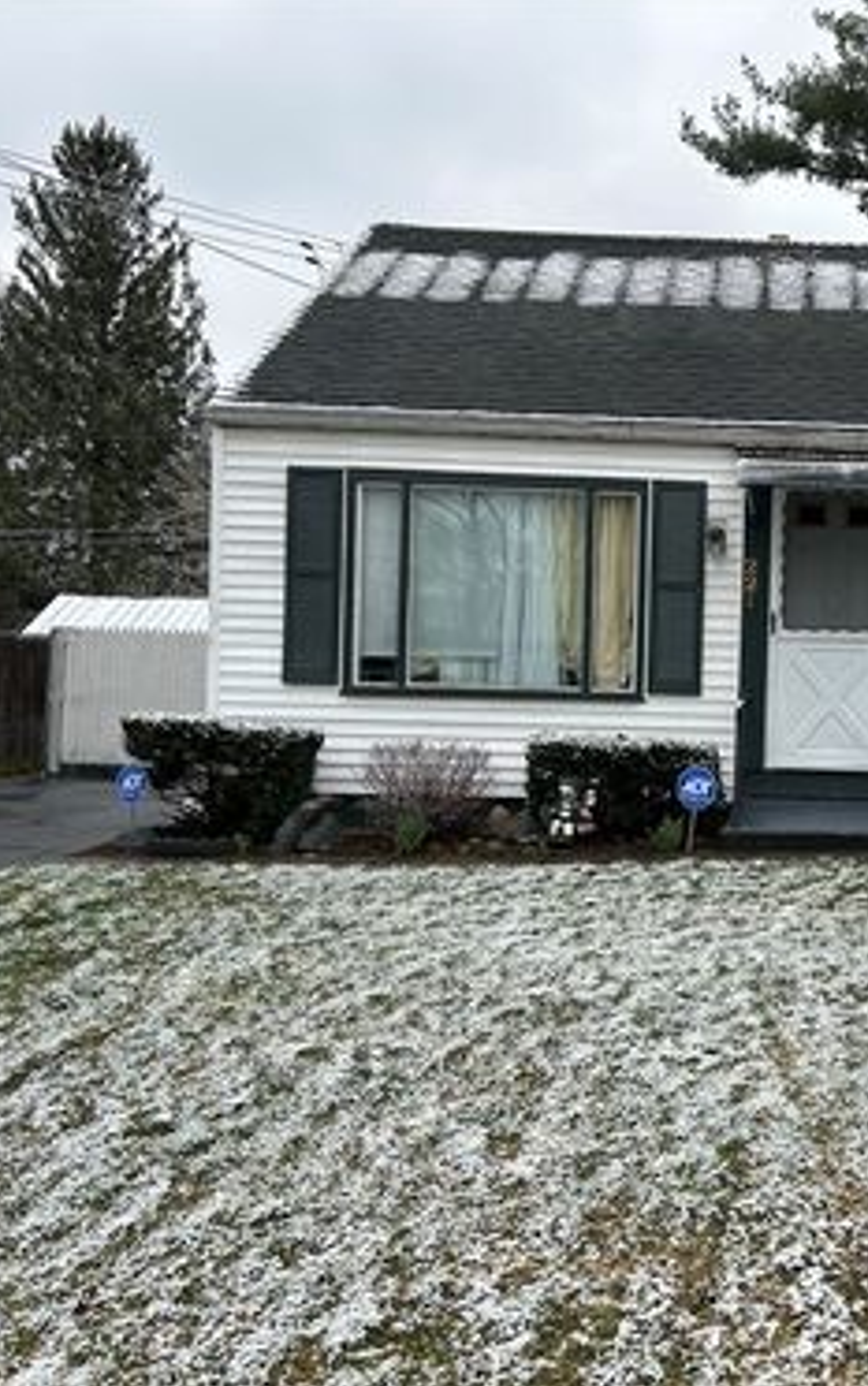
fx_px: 1398
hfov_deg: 32.6
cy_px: 691
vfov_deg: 52.7
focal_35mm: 37
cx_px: 793
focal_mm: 5.7
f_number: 1.5
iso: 50
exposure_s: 1/670
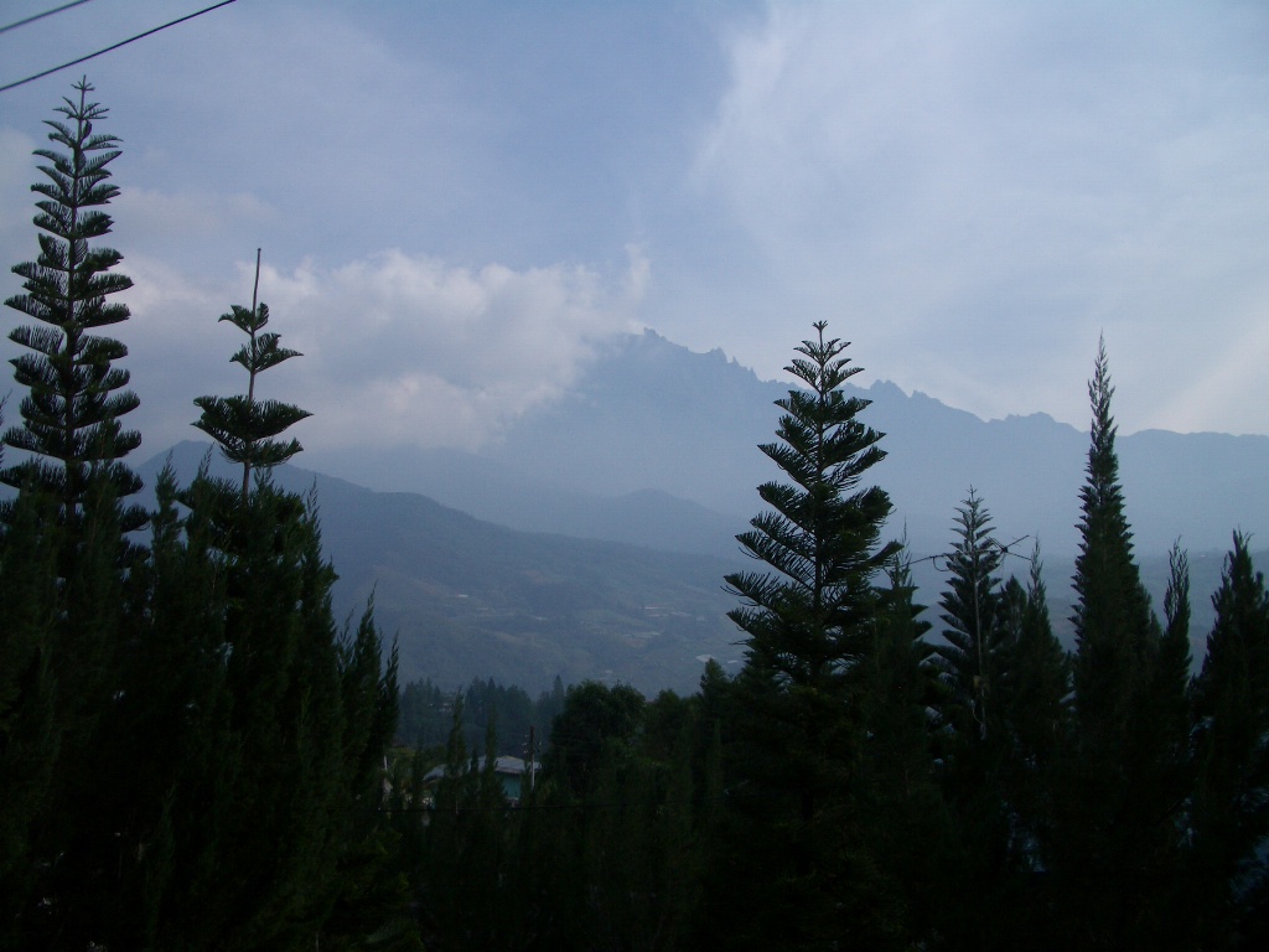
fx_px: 1283
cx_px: 634
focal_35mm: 35
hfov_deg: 52.6
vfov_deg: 40.7
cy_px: 476
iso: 50
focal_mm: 5.8
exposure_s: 1/800
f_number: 4.3
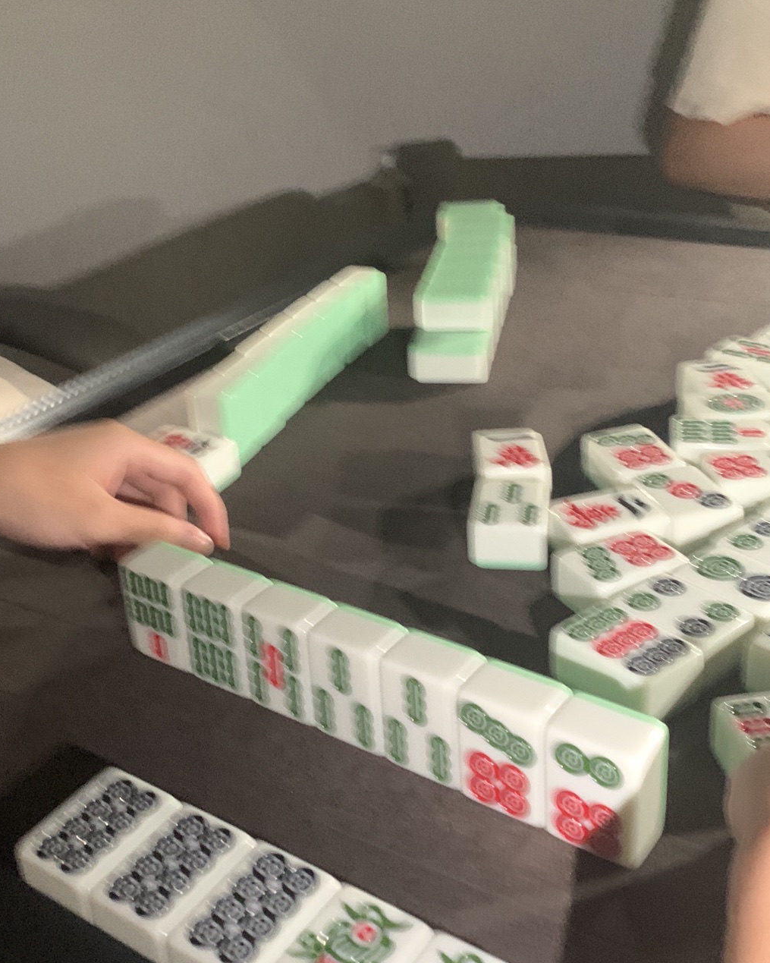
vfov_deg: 45.8
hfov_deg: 37.1
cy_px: 441
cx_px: 281
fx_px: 1140
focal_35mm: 40
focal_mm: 4.25
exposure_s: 1/21
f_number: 1.8
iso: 800
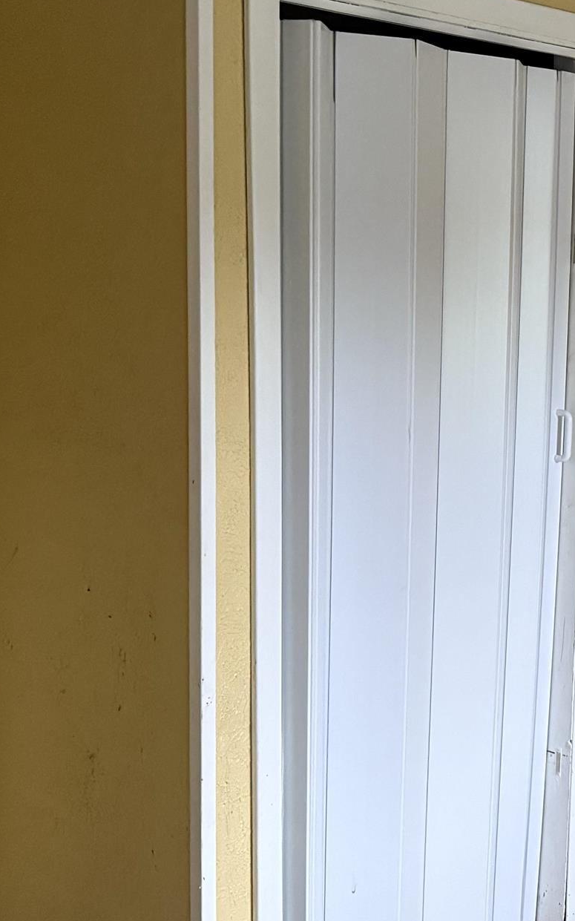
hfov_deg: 18.3
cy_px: 457
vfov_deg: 32.5
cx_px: 868
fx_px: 1581
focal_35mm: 63
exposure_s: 1/60
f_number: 1.78
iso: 500
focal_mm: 6.76
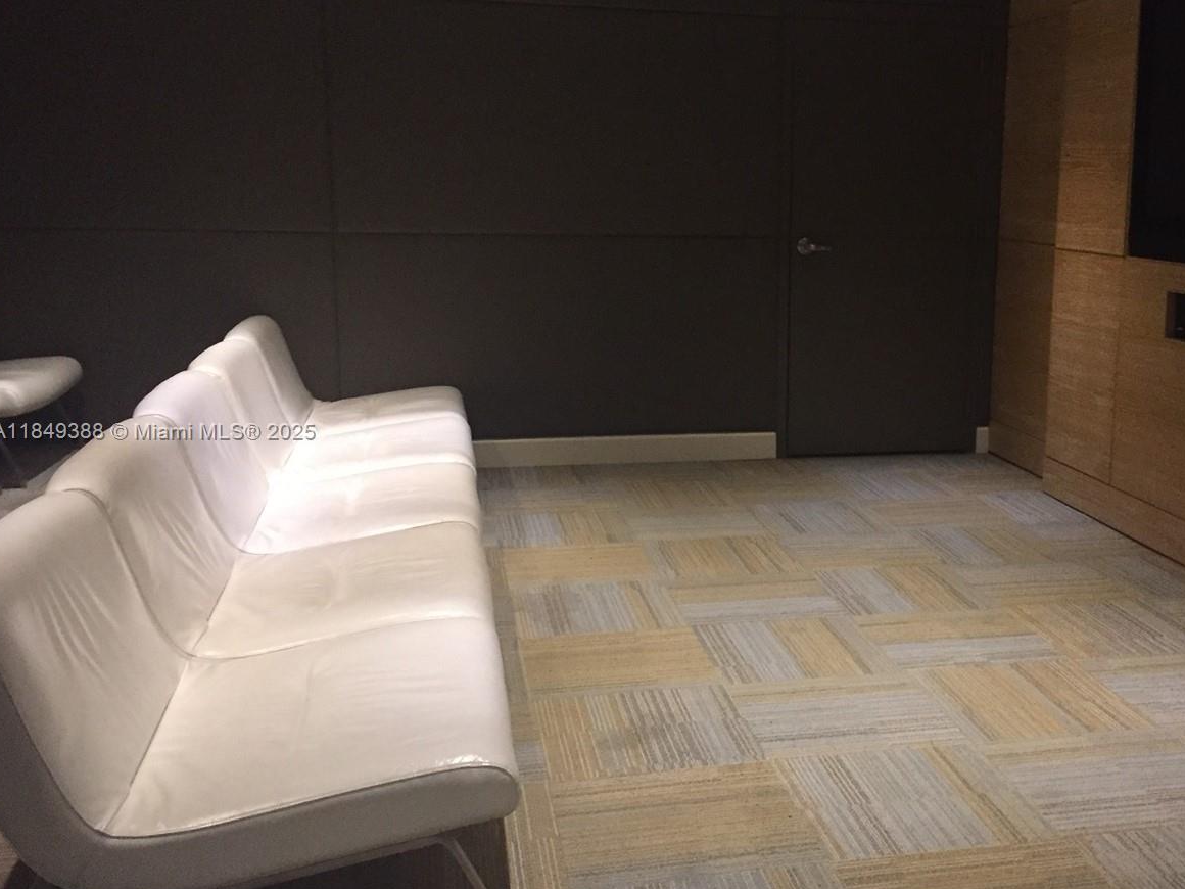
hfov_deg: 46.0
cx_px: 805
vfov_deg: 36.0
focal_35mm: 40
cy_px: 433
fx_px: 1369
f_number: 2.2
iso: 320
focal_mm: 4.15
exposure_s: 1/15
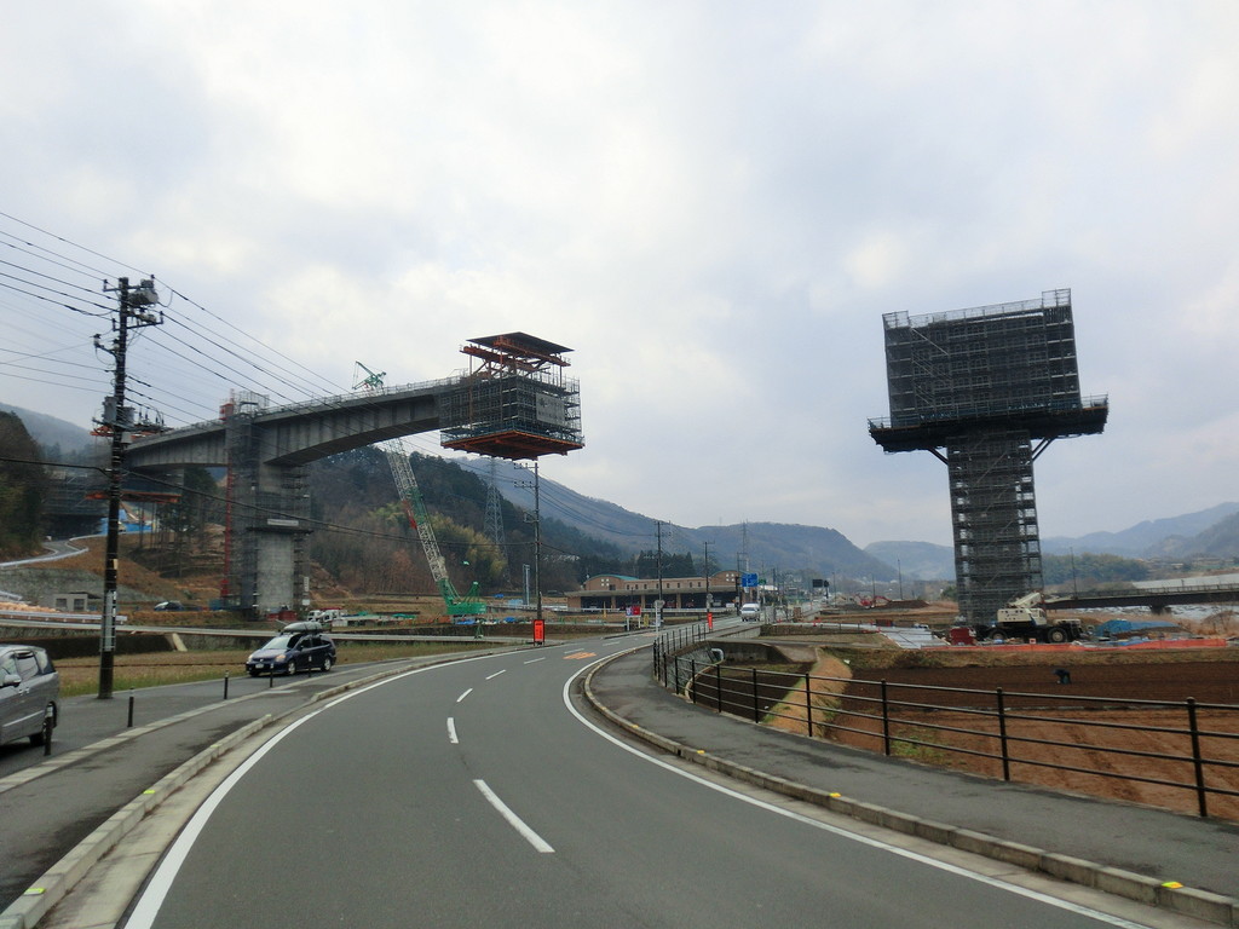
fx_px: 1002
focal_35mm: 28
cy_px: 464
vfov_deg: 49.7
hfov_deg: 63.4
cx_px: 620
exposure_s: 1/160
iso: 100
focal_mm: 5
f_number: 8.8
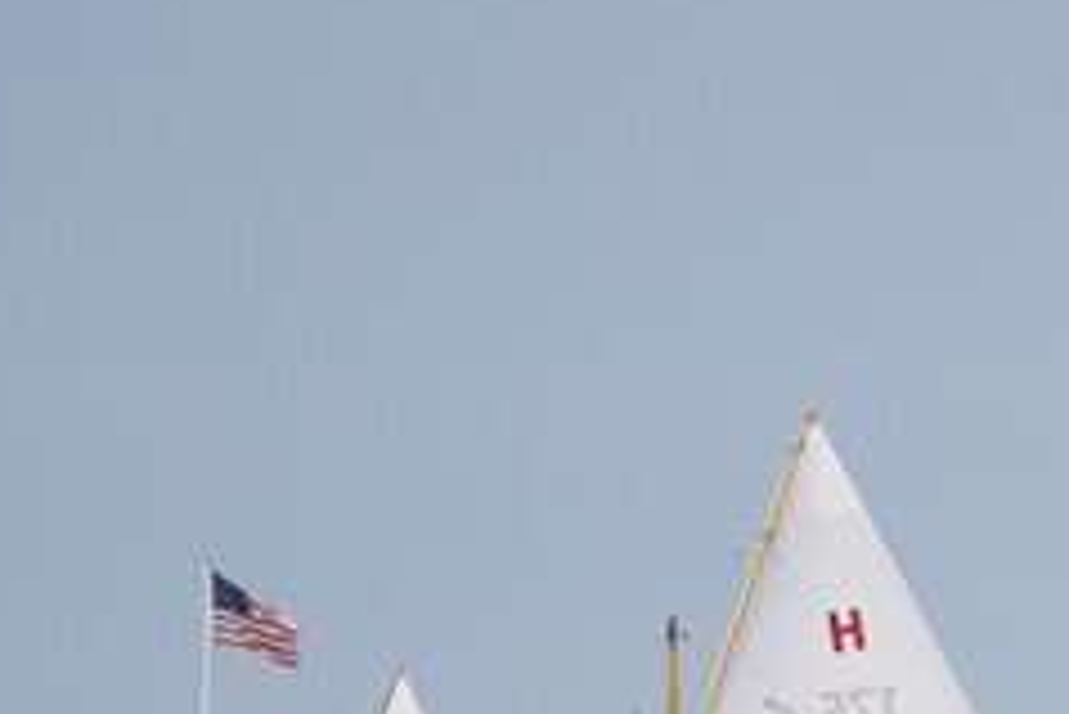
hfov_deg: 2.7
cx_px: 1662
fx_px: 22432
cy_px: 842
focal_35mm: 755
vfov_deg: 1.8
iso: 125
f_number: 5
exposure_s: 1/1250
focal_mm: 150
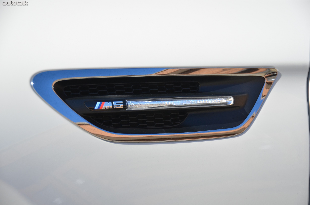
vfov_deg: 14.0
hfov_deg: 21.0
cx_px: 155
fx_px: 838
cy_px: 102
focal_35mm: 98
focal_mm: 65
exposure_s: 1/1250
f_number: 5
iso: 400
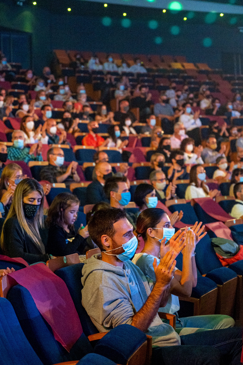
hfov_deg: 22.6
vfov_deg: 33.4
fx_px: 608
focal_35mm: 60
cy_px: 182
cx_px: 122
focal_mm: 60
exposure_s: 1/160
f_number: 4
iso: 6400
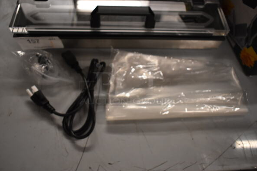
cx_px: 125
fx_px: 221
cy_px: 83
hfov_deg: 60.3
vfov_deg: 42.3
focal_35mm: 31
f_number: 3.5
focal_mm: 20
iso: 1800
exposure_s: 1/125
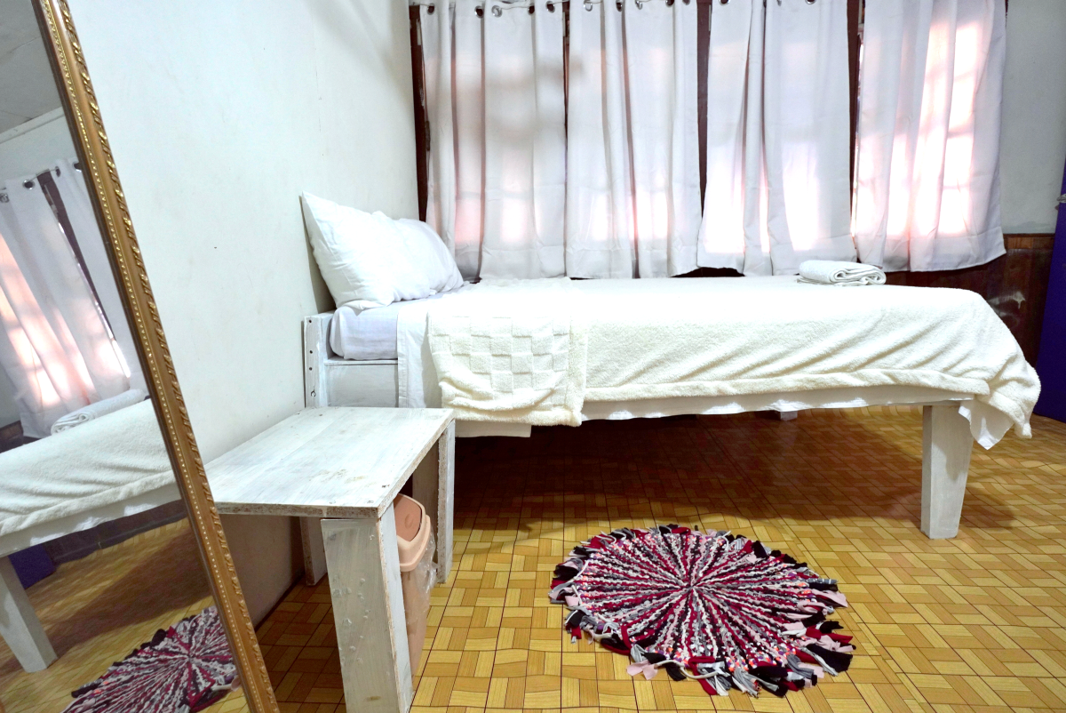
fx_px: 569
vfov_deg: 64.1
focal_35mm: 19
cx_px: 533
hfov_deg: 86.3
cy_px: 356
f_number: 3.5
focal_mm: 12.8
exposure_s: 1/30
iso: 1000
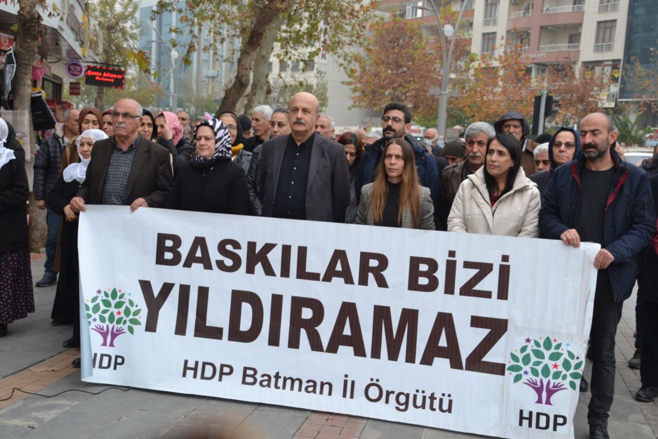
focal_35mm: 46
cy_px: 220
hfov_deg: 42.3
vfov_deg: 28.9
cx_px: 329
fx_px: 850
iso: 280
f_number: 5.6
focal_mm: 31
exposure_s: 1/125
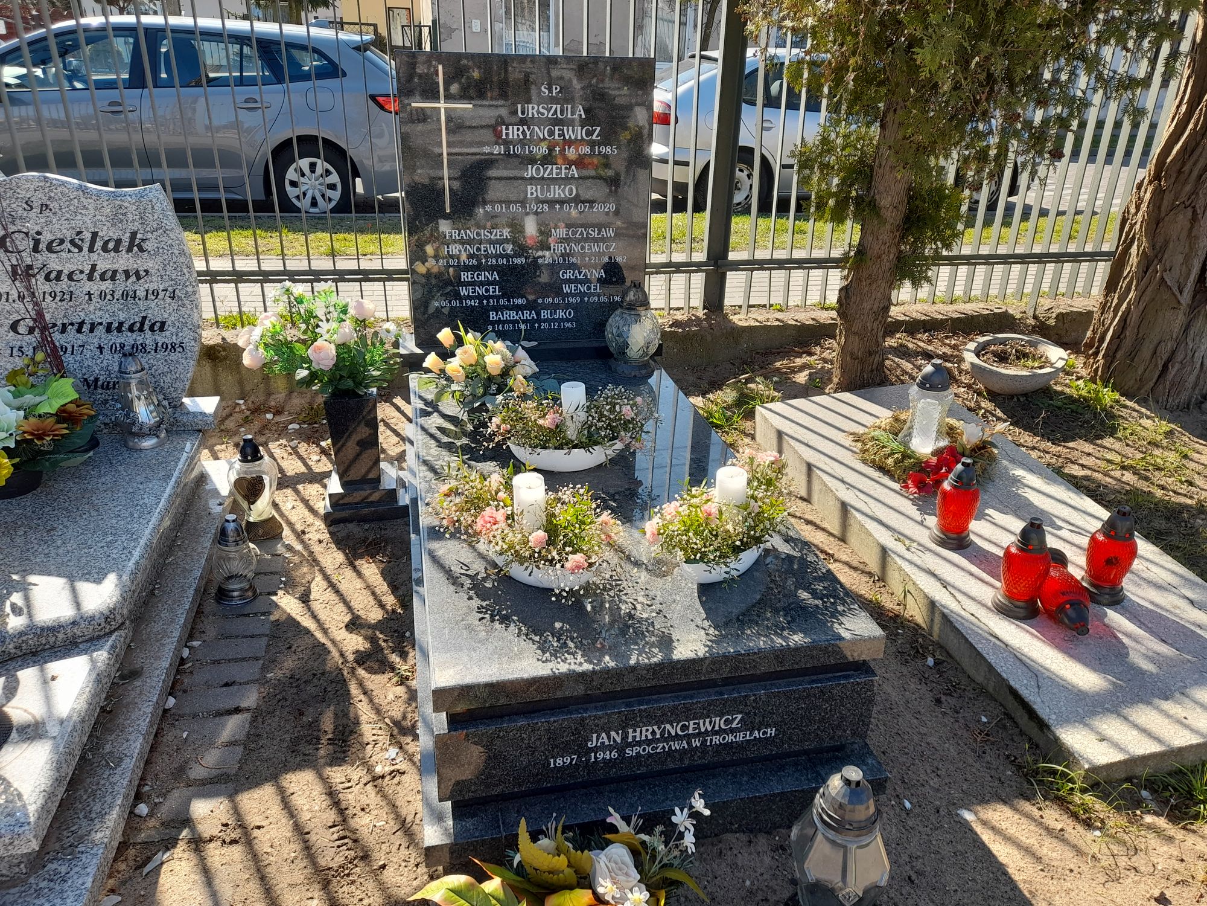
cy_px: 453
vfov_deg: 54.9
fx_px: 872
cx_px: 604
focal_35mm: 25
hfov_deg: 69.4
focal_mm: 4.6
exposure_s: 1/187
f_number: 2
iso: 20
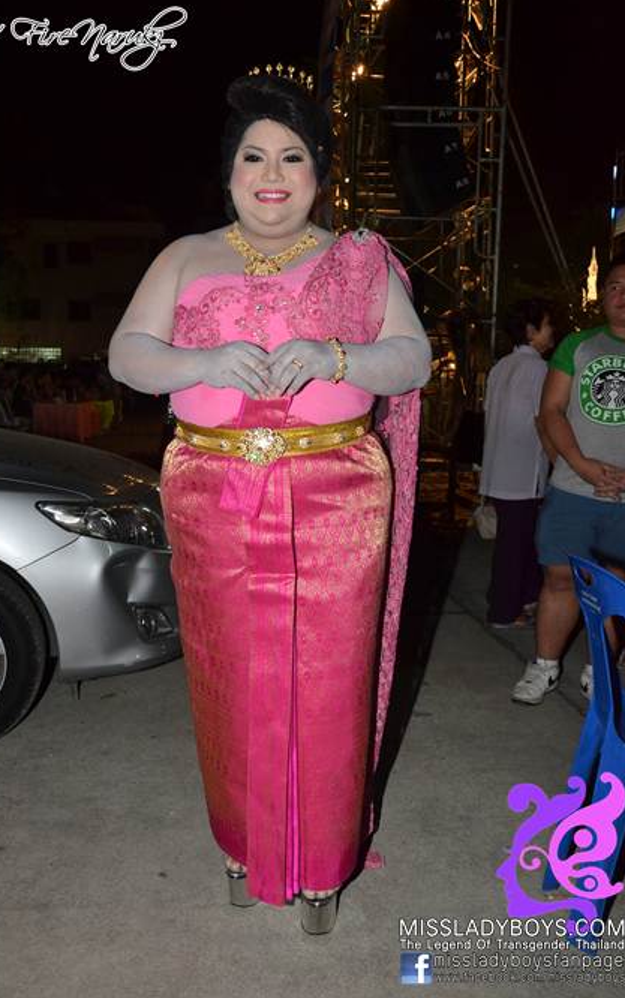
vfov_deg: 58.8
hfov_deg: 38.9
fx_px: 885
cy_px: 498
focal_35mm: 33
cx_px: 294
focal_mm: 21
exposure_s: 1/100
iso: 1600
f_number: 5
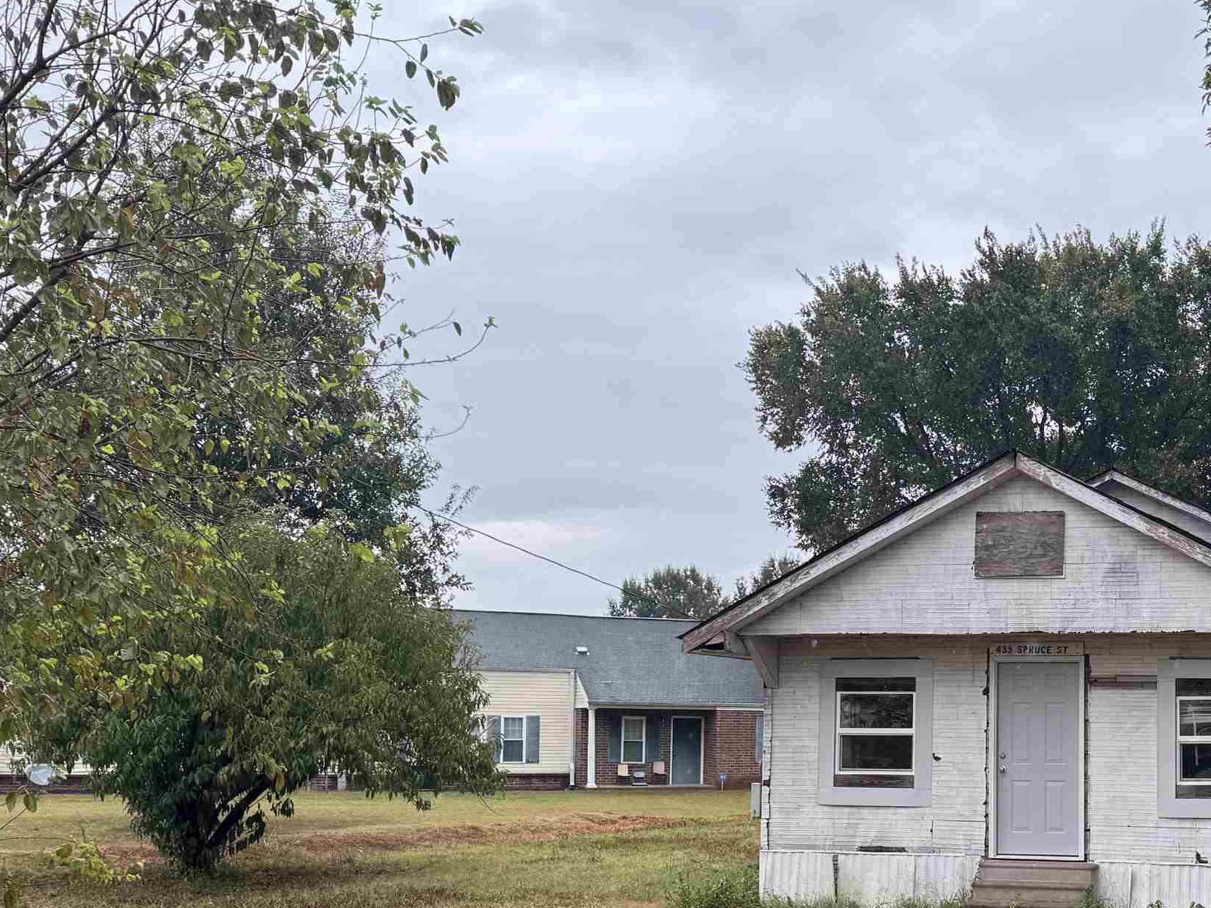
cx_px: 1051
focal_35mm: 45
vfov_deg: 31.5
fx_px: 1575
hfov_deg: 39.5
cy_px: 703
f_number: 1.78
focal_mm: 6.76
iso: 80
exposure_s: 1/392
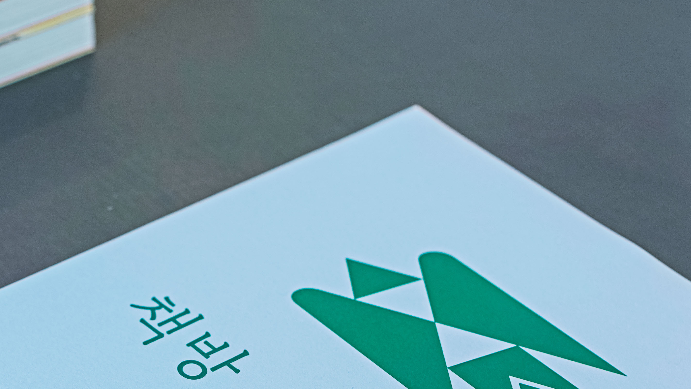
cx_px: 132
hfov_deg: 19.2
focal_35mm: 110
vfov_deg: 11.0
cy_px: 314
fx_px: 2015
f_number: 4
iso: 200
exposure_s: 1/160
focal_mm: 50
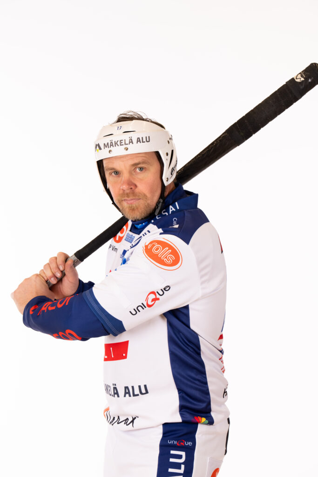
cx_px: 159
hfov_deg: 8.2
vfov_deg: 12.3
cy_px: 238
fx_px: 2212
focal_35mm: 167
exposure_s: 1/125
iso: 1000
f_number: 8
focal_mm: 167
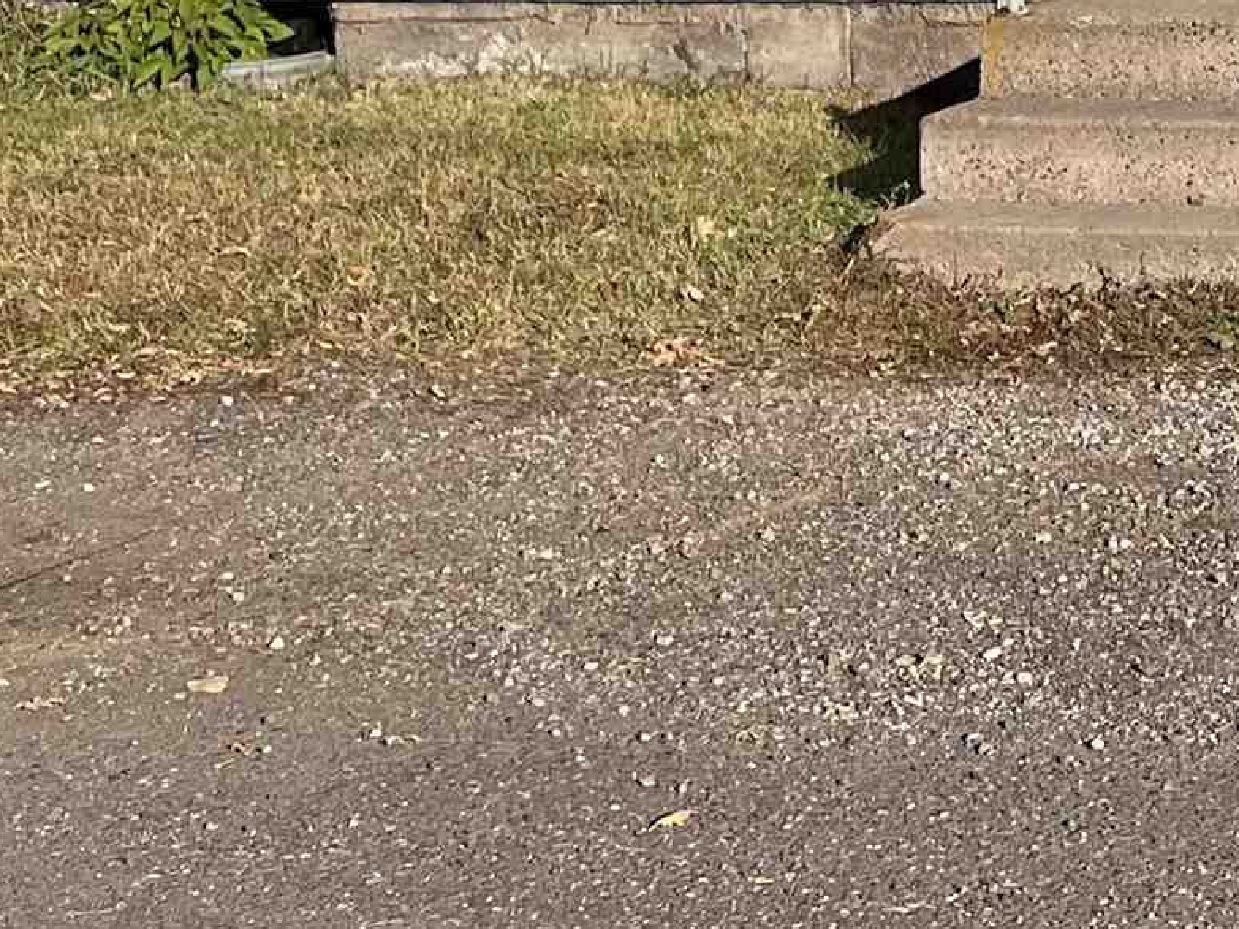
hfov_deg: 18.1
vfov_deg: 12.9
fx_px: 3650
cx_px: 1586
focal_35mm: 102
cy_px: -839
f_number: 1.5
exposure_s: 1/6579
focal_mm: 5.7
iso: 50
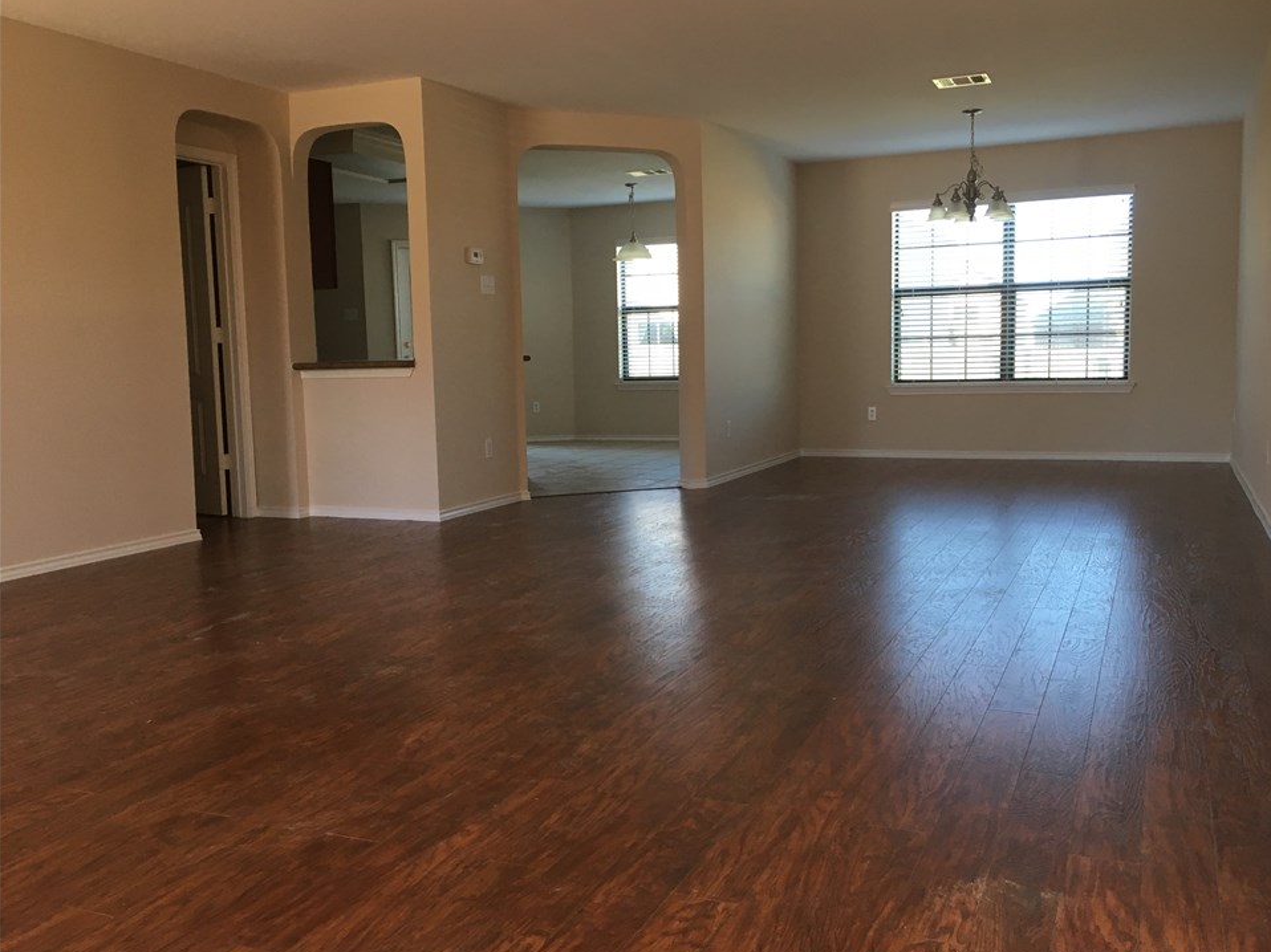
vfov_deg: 45.4
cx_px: 678
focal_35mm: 31
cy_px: 451
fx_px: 1138
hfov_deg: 58.3
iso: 40
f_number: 2.2
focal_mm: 4.15
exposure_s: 1/30
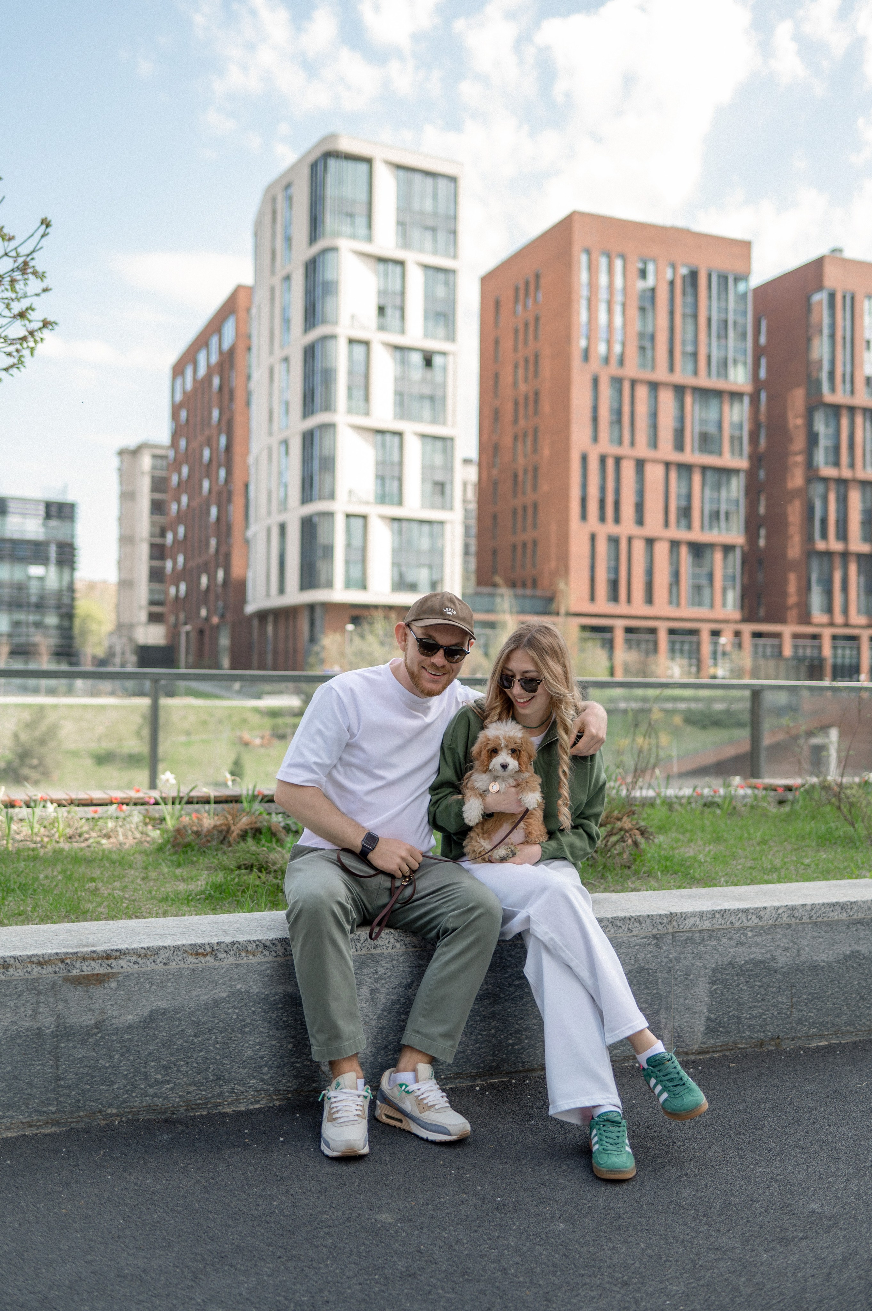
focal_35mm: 35
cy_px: 656
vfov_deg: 54.5
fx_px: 1273
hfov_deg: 37.8
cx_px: 436
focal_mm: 35
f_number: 2.2
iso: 125
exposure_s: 1/1000
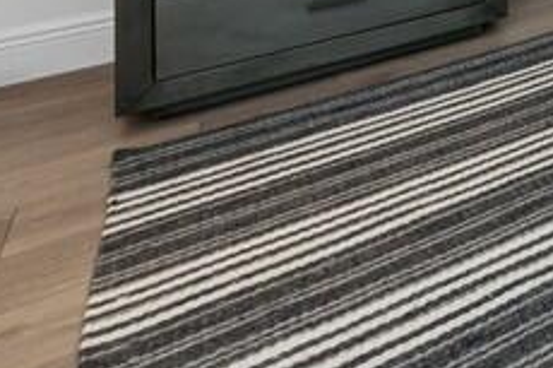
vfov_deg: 19.9
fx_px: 721
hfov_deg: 22.7
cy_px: -313
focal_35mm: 47
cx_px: 991
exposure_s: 1/5
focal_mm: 12
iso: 160
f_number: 8
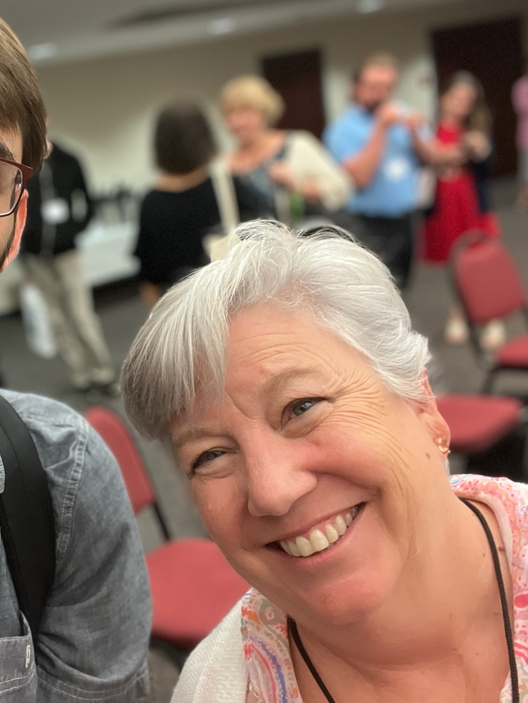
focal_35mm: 41
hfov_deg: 33.7
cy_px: 348
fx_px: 834
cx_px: 80
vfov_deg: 45.8
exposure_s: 1/60
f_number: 2.2
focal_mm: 2.71
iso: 250
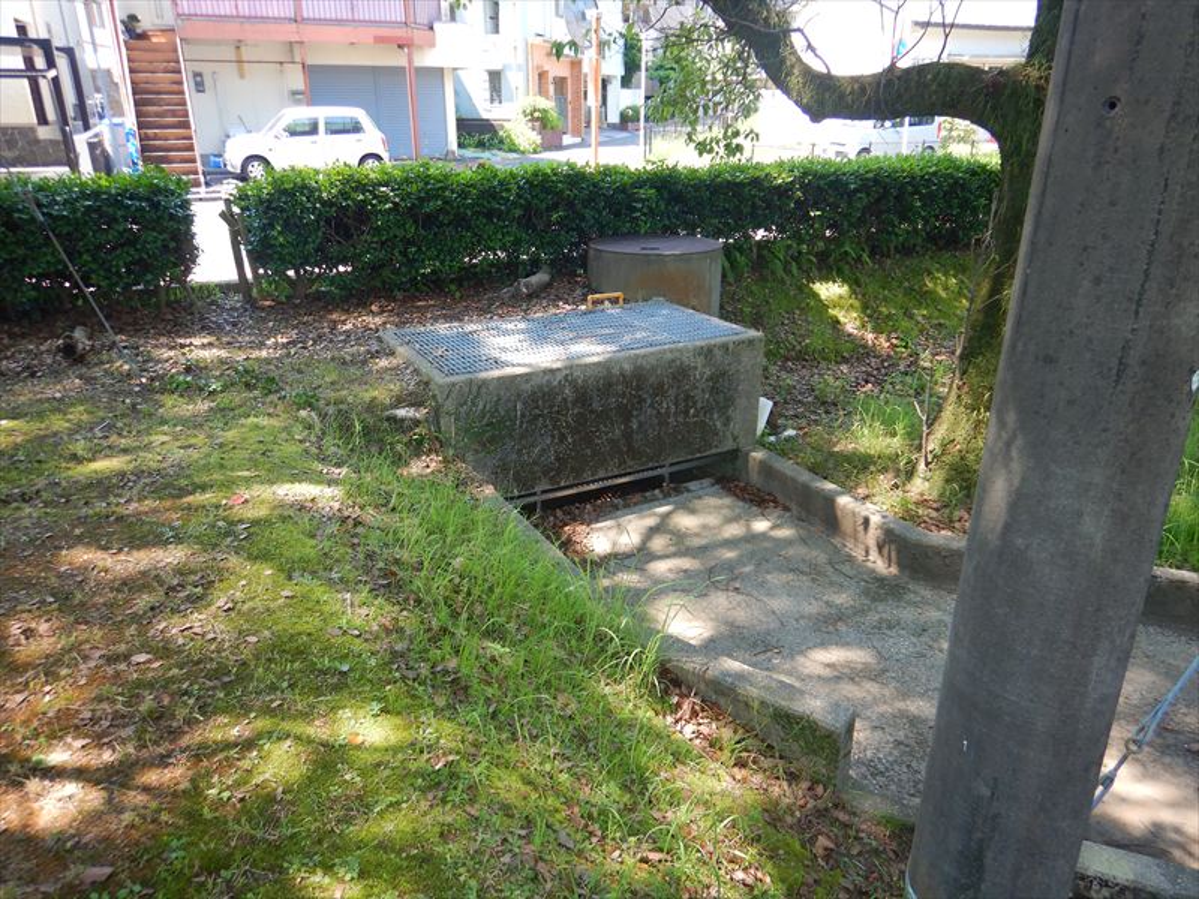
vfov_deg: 56.8
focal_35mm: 24
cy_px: 450
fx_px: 831
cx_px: 600
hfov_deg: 71.6
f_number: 2.8
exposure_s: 1/200
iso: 125
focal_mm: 4.3
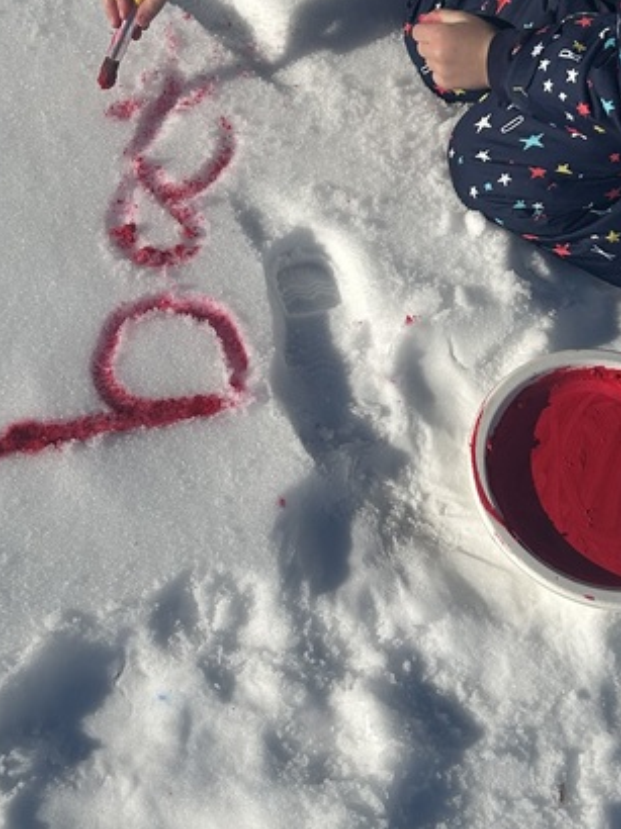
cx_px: 431
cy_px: 344
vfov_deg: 29.8
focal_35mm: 65
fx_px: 1556
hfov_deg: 22.4
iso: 50
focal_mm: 5.7
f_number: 1.5
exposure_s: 1/12658
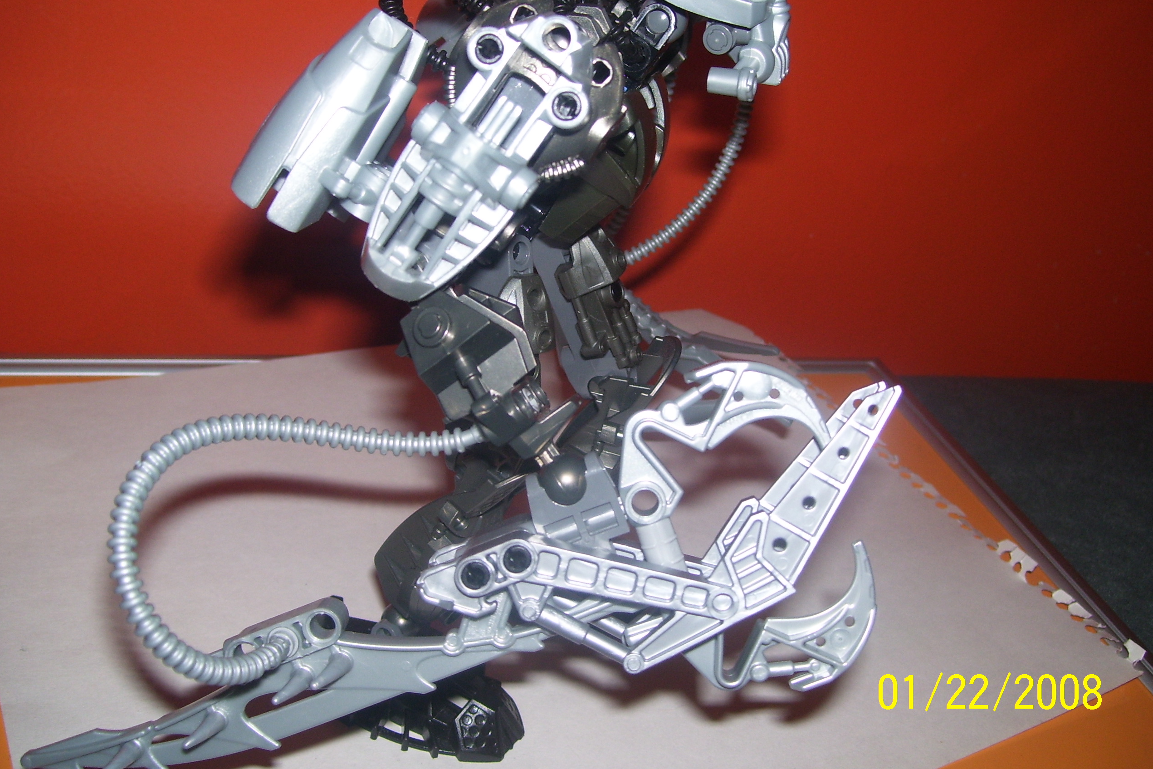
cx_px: 578
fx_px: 1249
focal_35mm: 39
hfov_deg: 49.6
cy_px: 361
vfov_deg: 34.2
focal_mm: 6
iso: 80
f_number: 2.7
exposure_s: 1/60
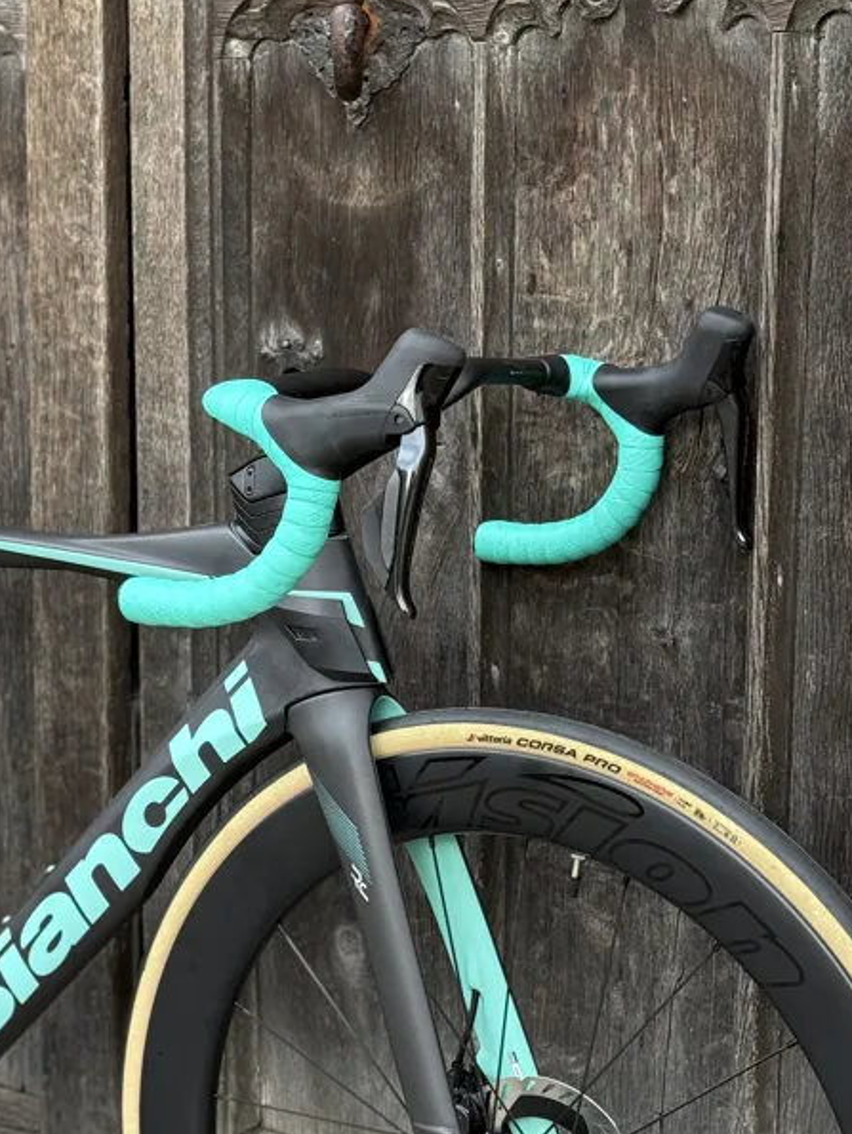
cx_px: 111
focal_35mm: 86
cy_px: 688
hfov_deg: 17.0
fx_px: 2819
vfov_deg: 22.7
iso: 100
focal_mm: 6.76
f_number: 1.78
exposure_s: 1/82
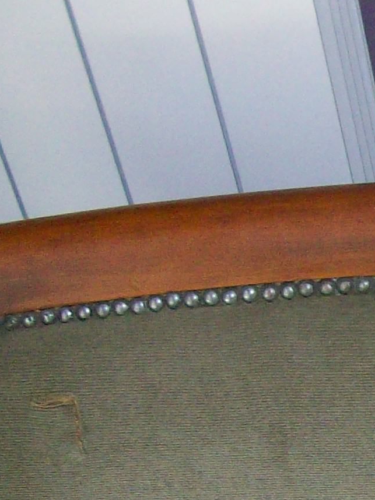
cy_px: 470
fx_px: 1879
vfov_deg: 15.0
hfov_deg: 10.7
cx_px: 688
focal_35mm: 130
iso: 160
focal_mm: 5.7
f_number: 2.8
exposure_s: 1/60
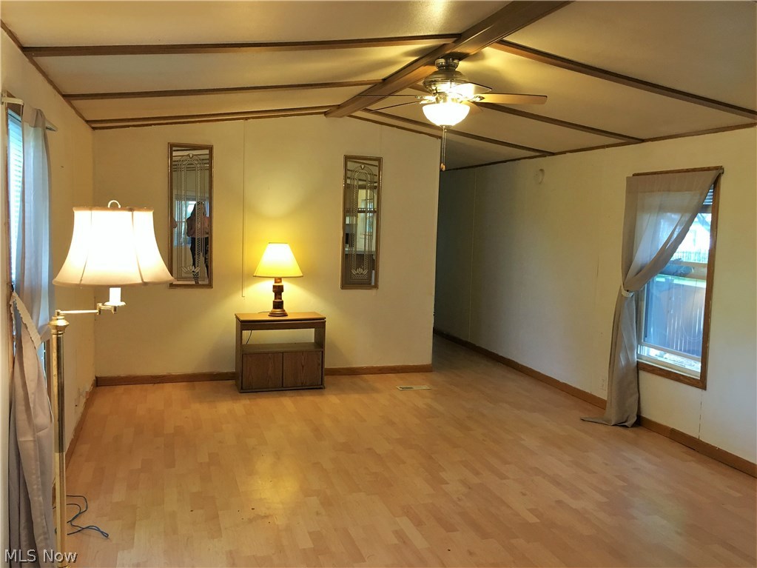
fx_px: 634
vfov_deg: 48.2
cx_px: 378
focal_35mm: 29
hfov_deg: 61.7
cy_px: 284
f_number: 2.2
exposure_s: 1/30
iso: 100
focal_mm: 4.15
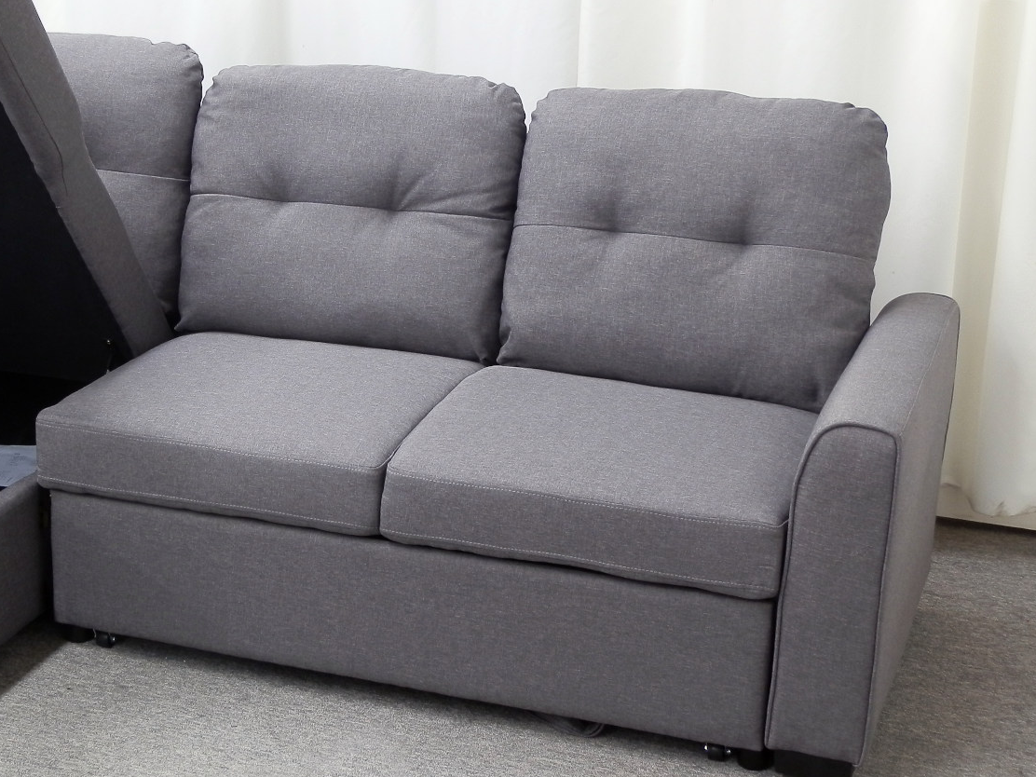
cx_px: 252
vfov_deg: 21.6
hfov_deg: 28.1
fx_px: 2035
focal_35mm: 68
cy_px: 360
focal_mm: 7.64
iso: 64
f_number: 3.4
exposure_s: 1/3
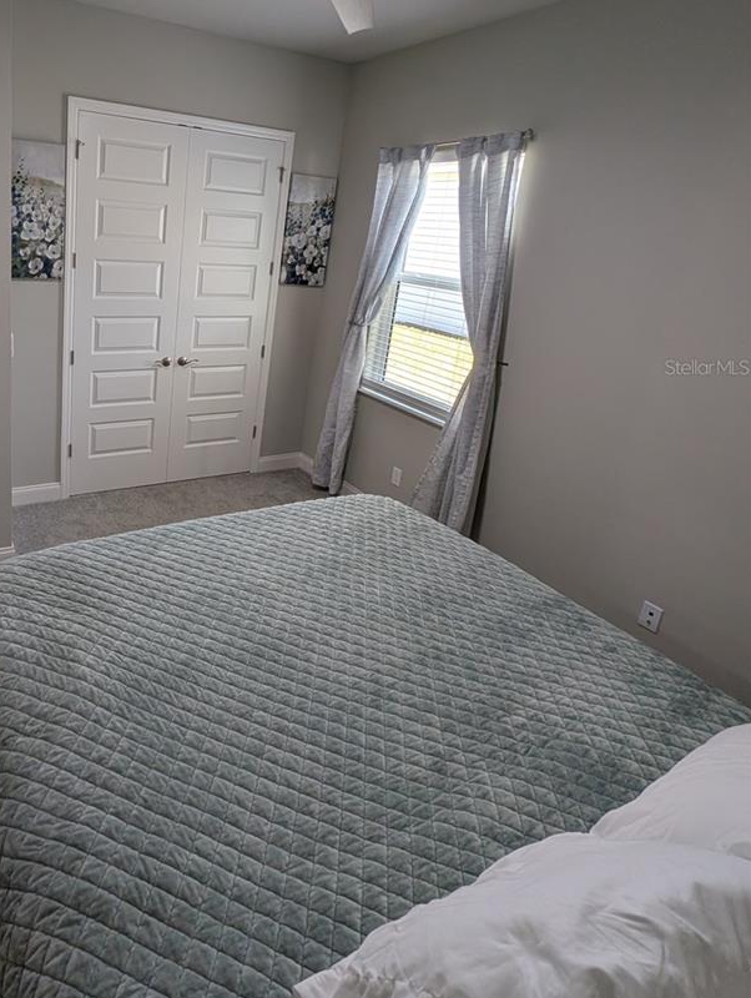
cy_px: 367
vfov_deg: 85.8
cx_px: 190
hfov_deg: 67.3
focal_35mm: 18
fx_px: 520
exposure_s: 1/125
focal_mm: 2.02
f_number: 1.7
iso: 45
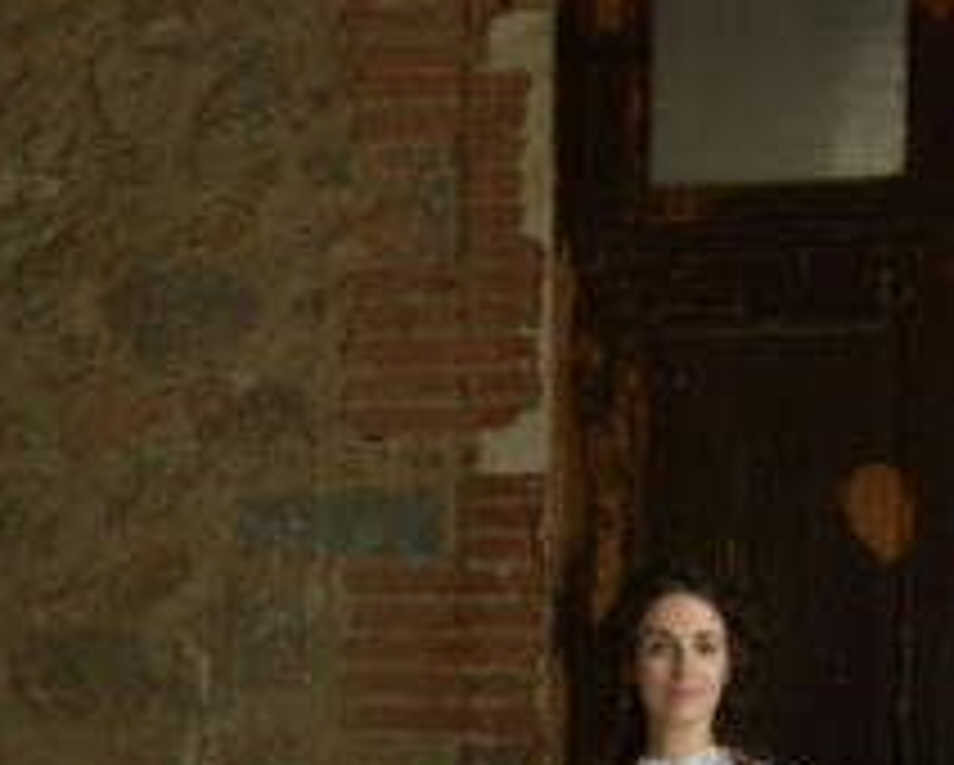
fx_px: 2996
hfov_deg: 18.0
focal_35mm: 106
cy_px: 900
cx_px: 310
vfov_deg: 14.1
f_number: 8
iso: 3200
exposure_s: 1/160
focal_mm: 50
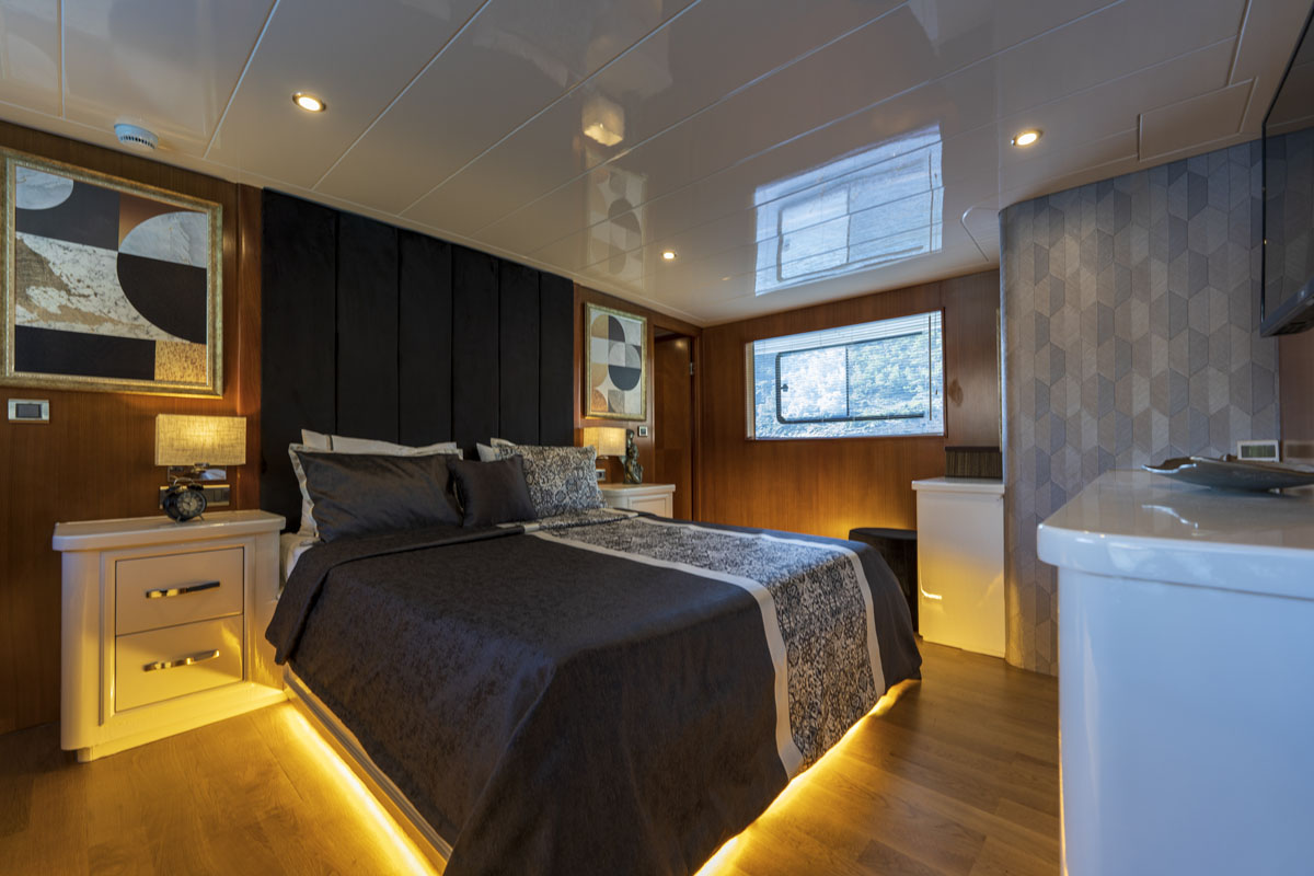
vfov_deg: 81.2
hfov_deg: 104.3
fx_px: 511
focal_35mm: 14
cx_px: 657
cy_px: 438
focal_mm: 14
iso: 100
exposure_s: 1/5
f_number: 5.6
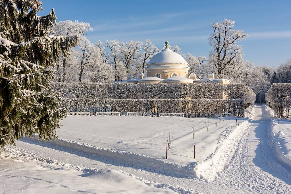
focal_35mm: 40
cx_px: 146
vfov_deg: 33.0
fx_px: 327
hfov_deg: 47.9
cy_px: 97
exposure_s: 1/400
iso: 100
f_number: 11
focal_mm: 27
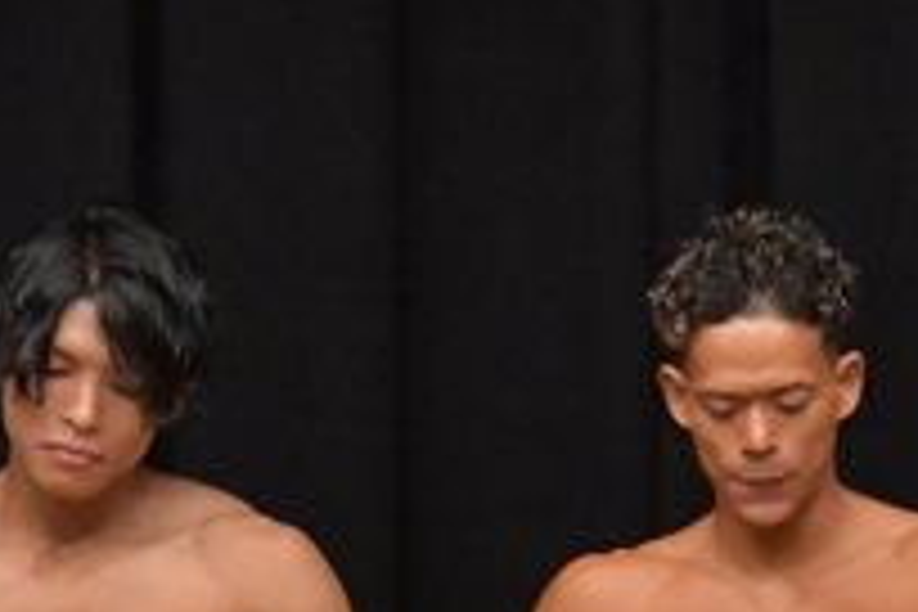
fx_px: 23229
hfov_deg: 2.3
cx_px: 799
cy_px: 1112
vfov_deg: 1.5
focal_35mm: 911
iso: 6400
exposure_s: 1/400
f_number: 5.6
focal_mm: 160
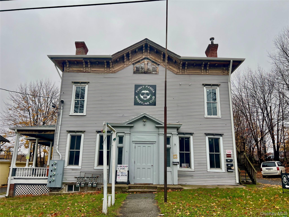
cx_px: 144
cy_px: 108
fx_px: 217
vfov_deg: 53.1
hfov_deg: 67.3
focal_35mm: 26
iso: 50
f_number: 1.5
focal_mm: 5.7
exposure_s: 1/526
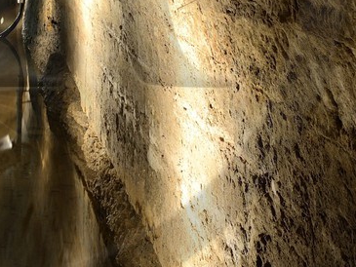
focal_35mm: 101
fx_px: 1039
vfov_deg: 14.1
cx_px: -50
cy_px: -71
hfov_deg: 18.6
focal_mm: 24
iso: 200
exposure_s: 20
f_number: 10
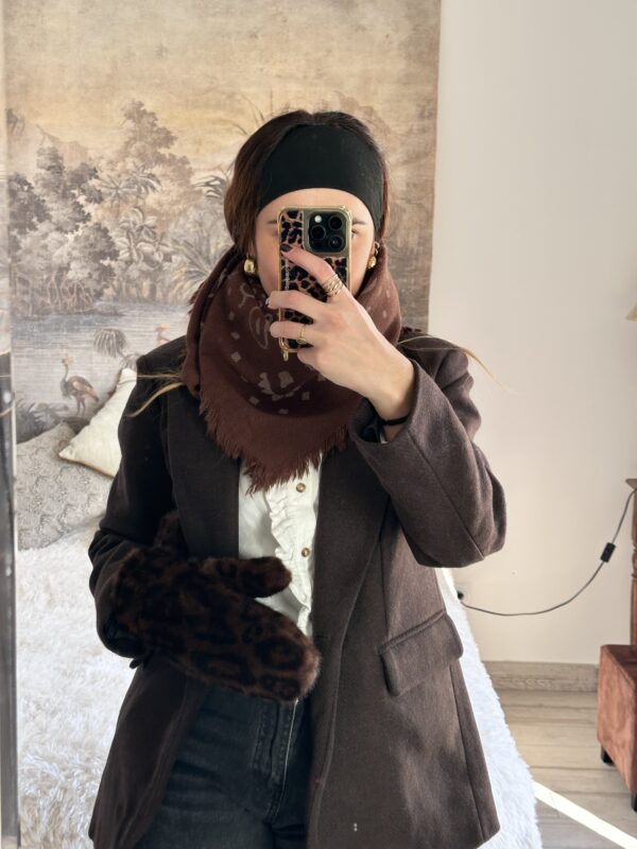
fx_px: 1178
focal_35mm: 48
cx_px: 318
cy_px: 424
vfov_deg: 39.7
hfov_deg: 30.3
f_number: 1.78
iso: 80
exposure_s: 1/61
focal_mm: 6.86
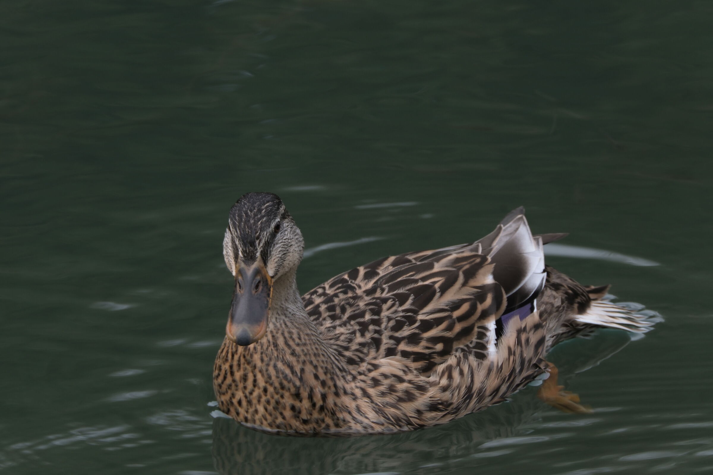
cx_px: 356
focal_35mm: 630
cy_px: 238
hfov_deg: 3.3
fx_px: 12477
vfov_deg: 2.2
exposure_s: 1/40
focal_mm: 420
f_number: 16
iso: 320
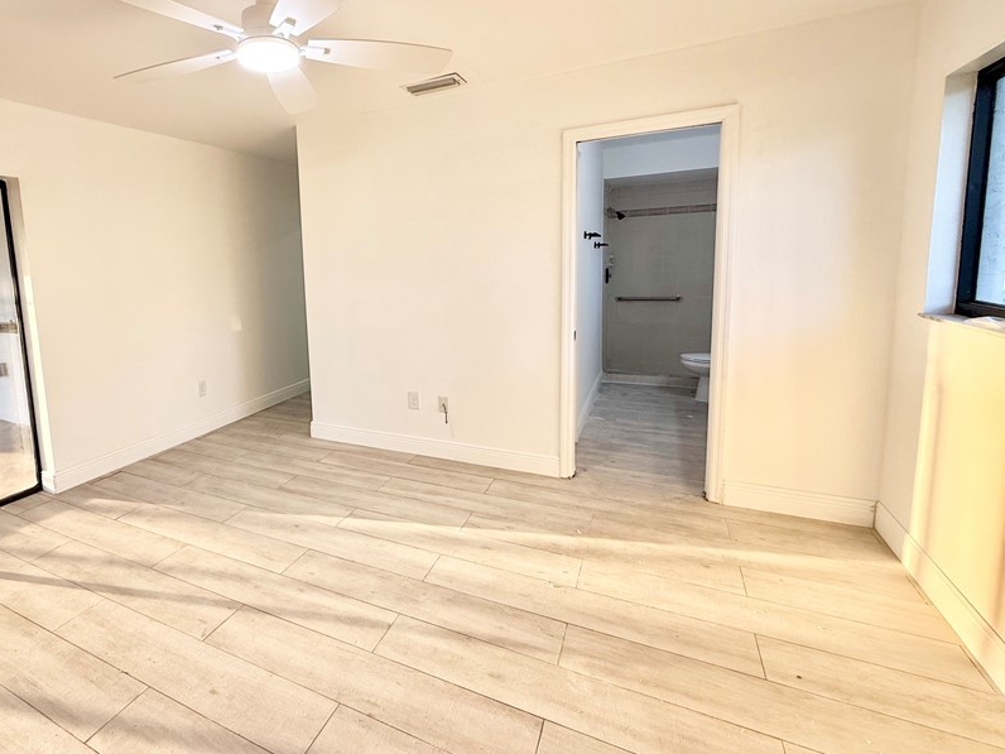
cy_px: 325
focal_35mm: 18
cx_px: 367
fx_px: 523
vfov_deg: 71.2
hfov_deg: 85.8
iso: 80
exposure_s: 1/99
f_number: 2.2
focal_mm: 2.22
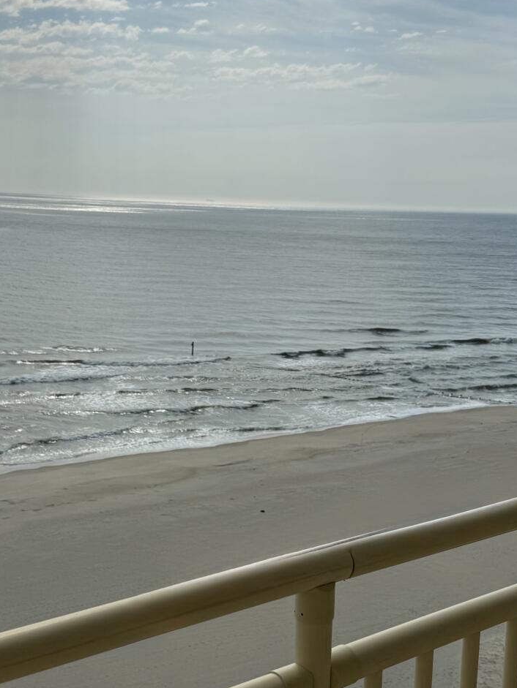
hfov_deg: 28.6
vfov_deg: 37.4
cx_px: 267
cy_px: 384
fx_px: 1015
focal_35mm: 51
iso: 64
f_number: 1.78
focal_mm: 6.76
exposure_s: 1/14286
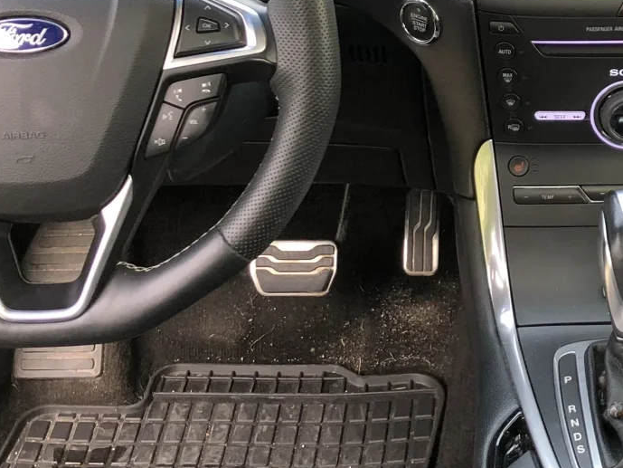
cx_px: 561
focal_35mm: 78
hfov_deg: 24.3
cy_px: 88
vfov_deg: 18.7
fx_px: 1404
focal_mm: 4
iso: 32
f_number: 1.8
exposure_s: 1/40
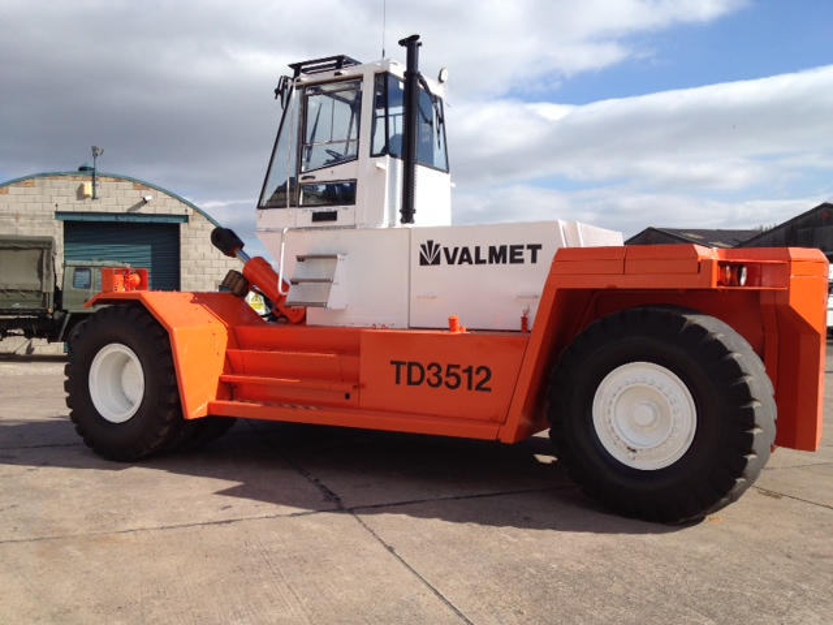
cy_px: 312
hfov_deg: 52.6
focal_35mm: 35
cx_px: 416
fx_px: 842
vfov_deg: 40.7
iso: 64
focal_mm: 4.28
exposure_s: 1/1727
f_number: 2.4
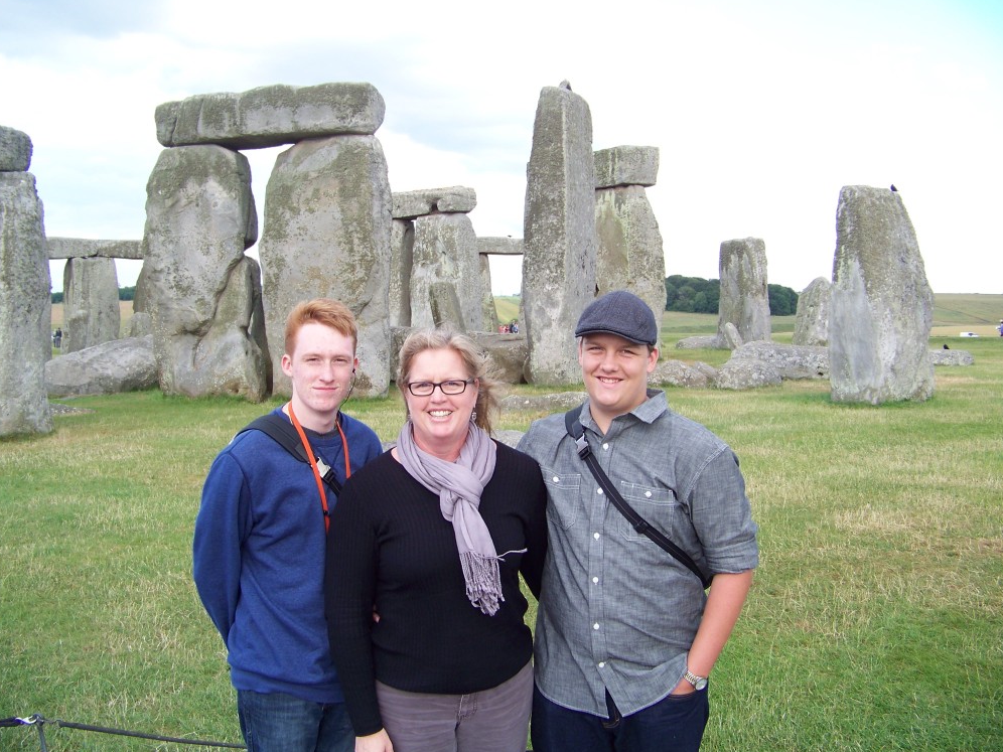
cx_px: 502
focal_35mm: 37
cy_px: 375
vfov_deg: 38.7
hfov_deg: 50.1
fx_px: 1072
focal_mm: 5.85
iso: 64
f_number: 2.8
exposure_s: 1/200
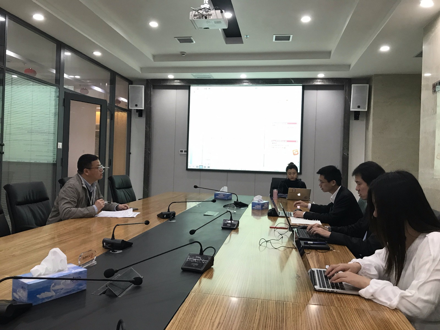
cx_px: 220
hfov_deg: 63.5
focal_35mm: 28
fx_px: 356
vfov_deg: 49.7
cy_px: 165
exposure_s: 1/25
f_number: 1.8
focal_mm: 3.99
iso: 40
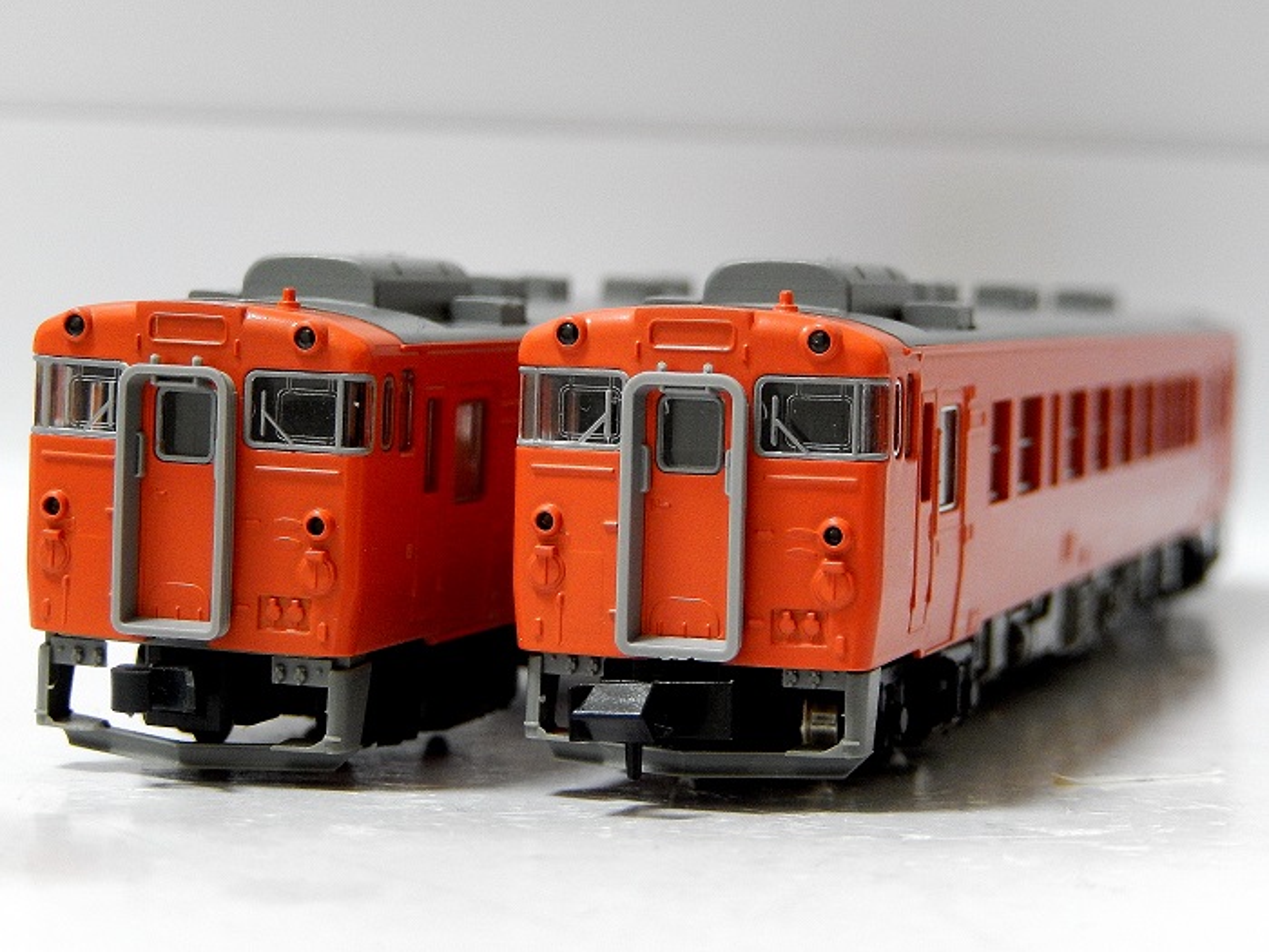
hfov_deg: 20.7
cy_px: 476
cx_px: 634
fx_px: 3483
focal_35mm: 95
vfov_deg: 15.6
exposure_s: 1/13
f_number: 5.2
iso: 800
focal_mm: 17
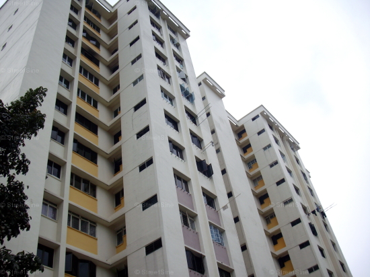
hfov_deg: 50.2
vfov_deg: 38.6
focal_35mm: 37
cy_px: 138
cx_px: 185
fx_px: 395
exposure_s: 1/100
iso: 80
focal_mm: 6.2
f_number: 5.6
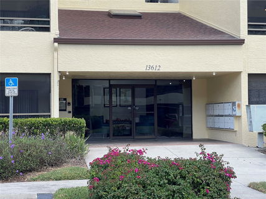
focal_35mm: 64
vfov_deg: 22.9
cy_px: 100
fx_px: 492
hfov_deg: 30.3
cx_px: 133
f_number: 2.2
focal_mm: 7.5
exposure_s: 1/312
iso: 20
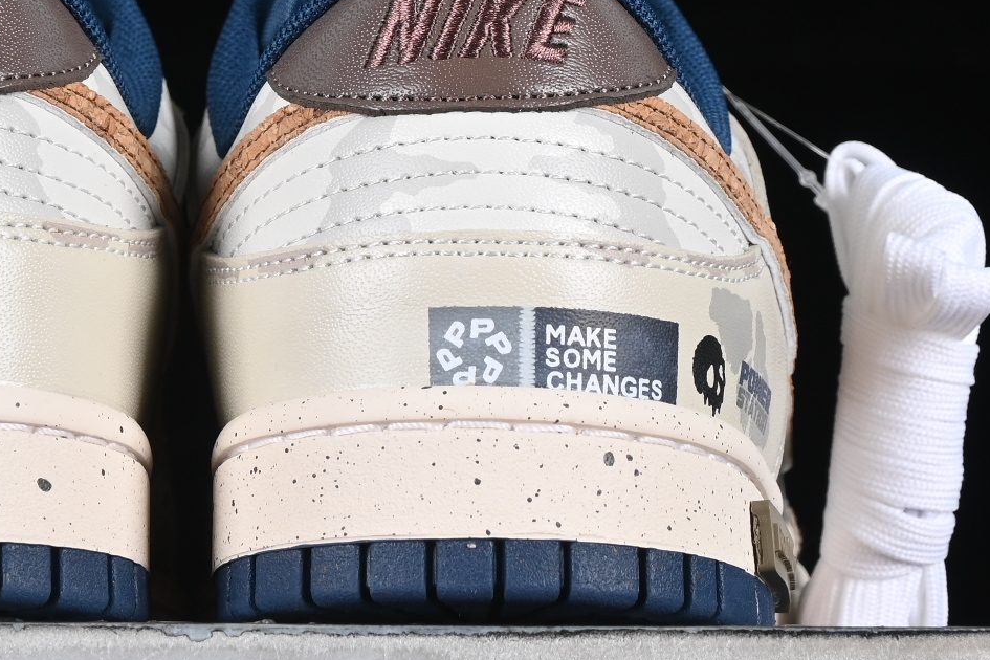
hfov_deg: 9.3
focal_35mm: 221
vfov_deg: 6.2
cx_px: 273
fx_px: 6077
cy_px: 10
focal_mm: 50
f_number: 7.1
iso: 160
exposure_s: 1/60
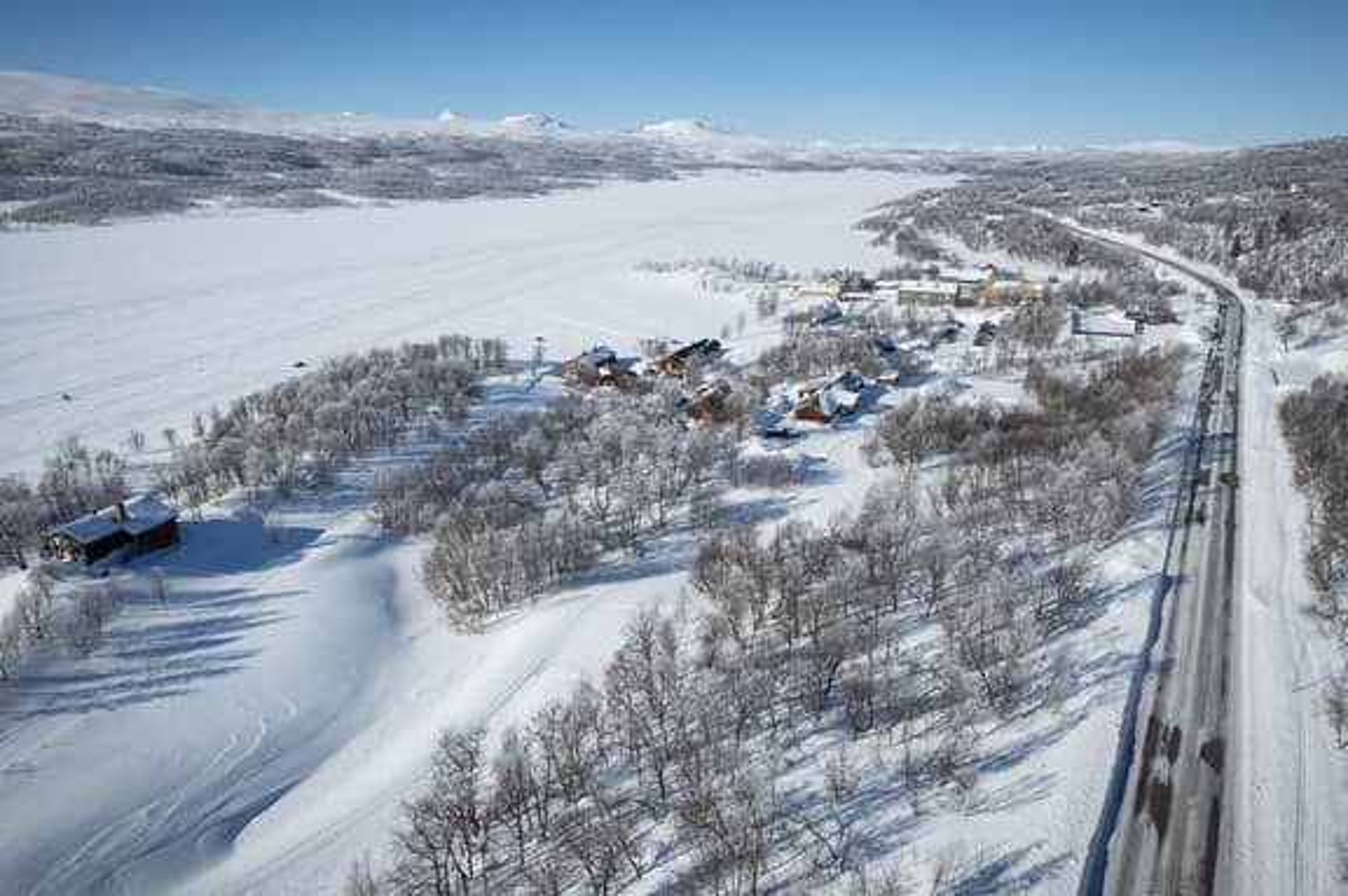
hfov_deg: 78.6
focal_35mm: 22
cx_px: 674
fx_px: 823
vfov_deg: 57.1
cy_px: 448
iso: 100
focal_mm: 8.38
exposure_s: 1/4000
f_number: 2.8
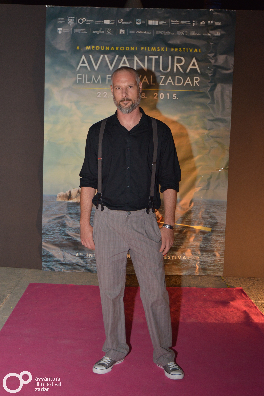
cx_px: 132
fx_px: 549
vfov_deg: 39.6
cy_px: 198
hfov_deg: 27.0
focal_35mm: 50
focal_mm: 50
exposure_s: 1/125
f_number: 6.3
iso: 2000
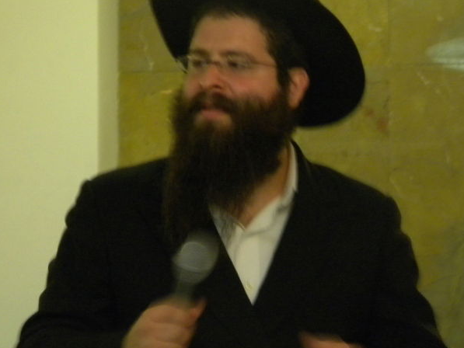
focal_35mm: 180
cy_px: 148
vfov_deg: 8.3
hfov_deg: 11.0
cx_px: 295
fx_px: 2413
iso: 400
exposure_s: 1/27.5
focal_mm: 19
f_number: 4.7
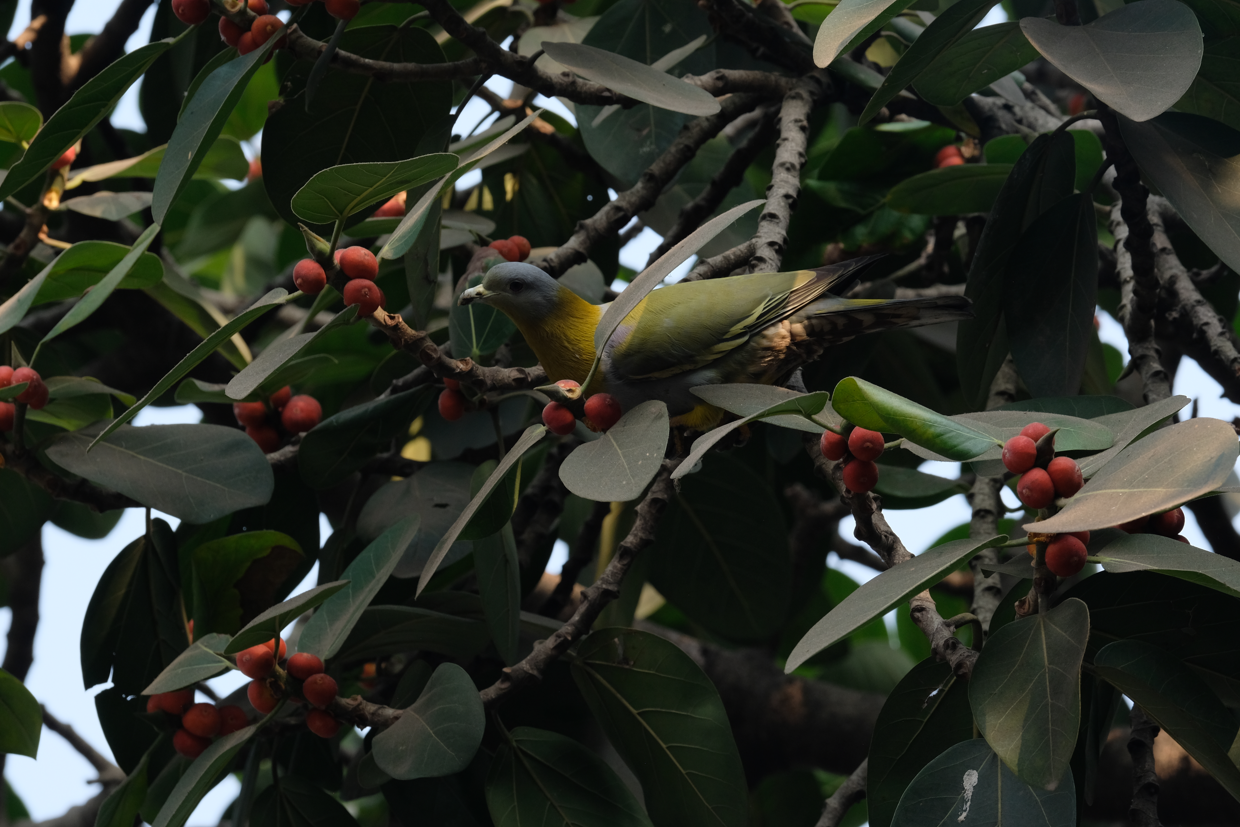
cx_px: 657
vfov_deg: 4.1
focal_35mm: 335
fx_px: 11538
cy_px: 393
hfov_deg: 6.2
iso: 400
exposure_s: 1/125
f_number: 9
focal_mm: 203.7
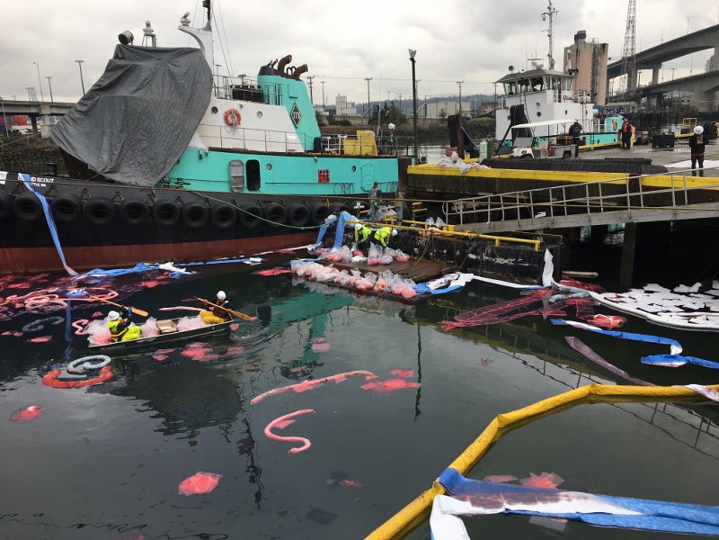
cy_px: 270
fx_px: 602
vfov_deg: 48.2
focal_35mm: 29
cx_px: 360
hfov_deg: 61.7
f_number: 2.2
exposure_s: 1/469
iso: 25
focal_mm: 4.15
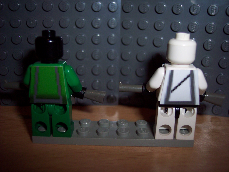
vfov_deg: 36.8
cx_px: 114
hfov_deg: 47.9
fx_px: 258
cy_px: 86
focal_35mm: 39
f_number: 2.8
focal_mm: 8
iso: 100
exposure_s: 1/60
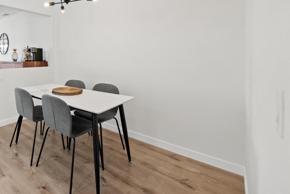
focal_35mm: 20
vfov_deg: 60.0
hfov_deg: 76.6
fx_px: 161
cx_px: 66
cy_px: 59
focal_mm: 12
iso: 250
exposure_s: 1/3.33
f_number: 6.3
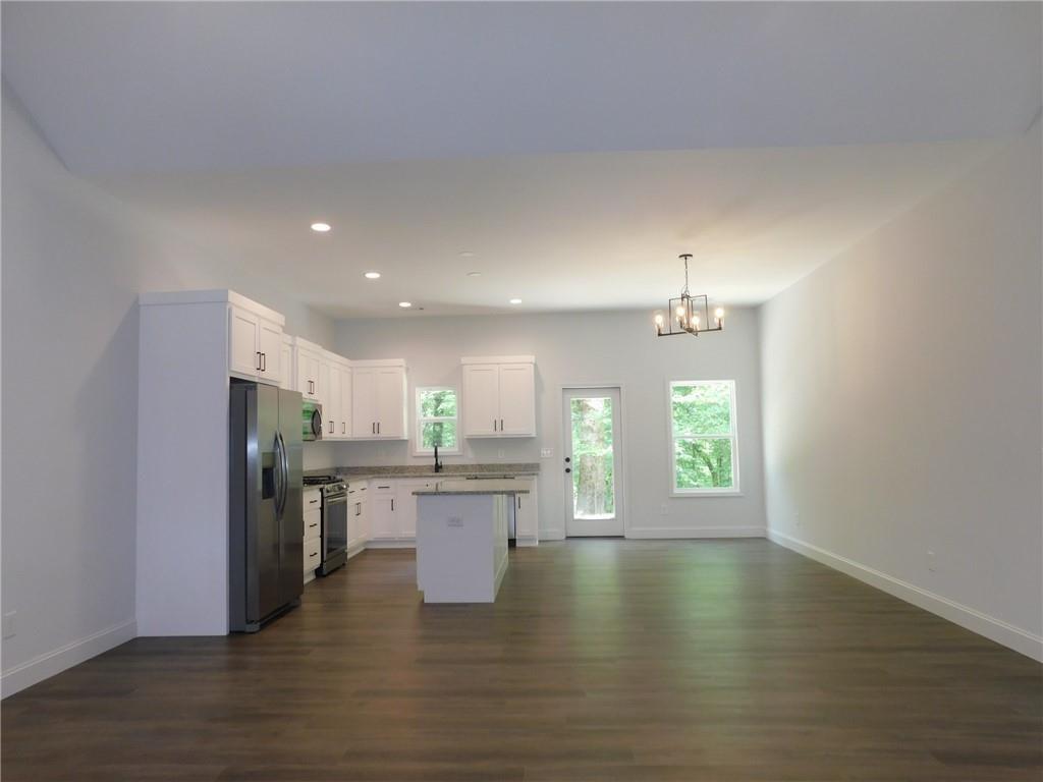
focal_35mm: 23
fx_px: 693
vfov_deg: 58.9
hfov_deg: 73.9
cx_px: 522
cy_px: 391
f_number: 3
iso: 125
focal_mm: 4
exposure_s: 1/30
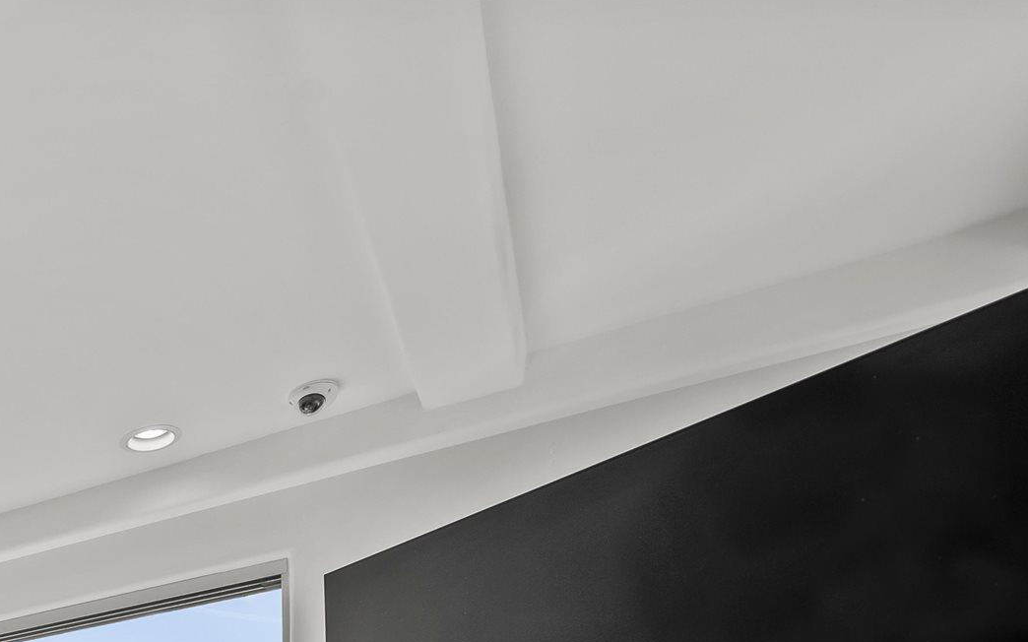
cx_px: -231
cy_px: 954
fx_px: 1008
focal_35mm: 36
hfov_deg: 38.4
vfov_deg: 26.2
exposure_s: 1/3
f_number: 8
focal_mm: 12
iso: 160
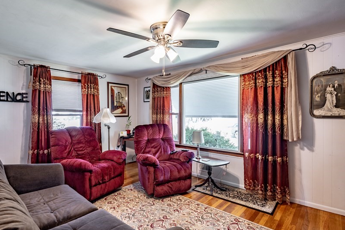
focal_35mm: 18
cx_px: 165
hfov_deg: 89.9
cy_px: 118
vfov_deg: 67.4
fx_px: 173
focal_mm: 14
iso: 125
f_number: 8
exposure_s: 1/3
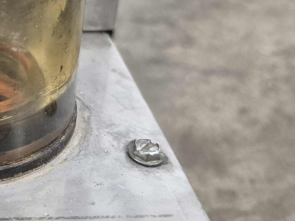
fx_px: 580
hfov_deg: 25.9
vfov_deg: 21.4
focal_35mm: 68
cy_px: 48
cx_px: -48
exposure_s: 1/120
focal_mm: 5.4
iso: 1000
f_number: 1.8
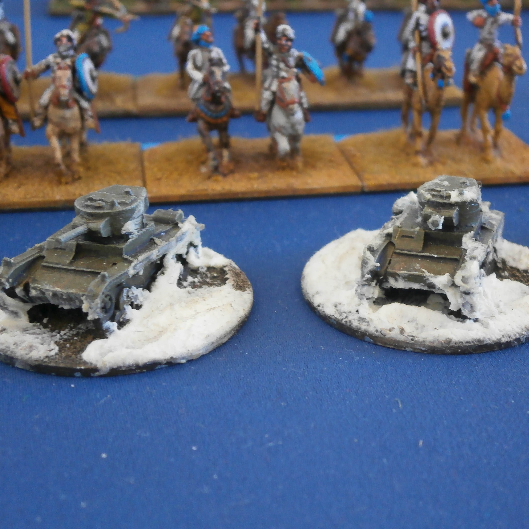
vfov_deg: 30.6
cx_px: 353
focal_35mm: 56
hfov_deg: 30.3
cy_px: 266
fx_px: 968
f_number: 3.4
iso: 200
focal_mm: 8.3
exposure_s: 1/10
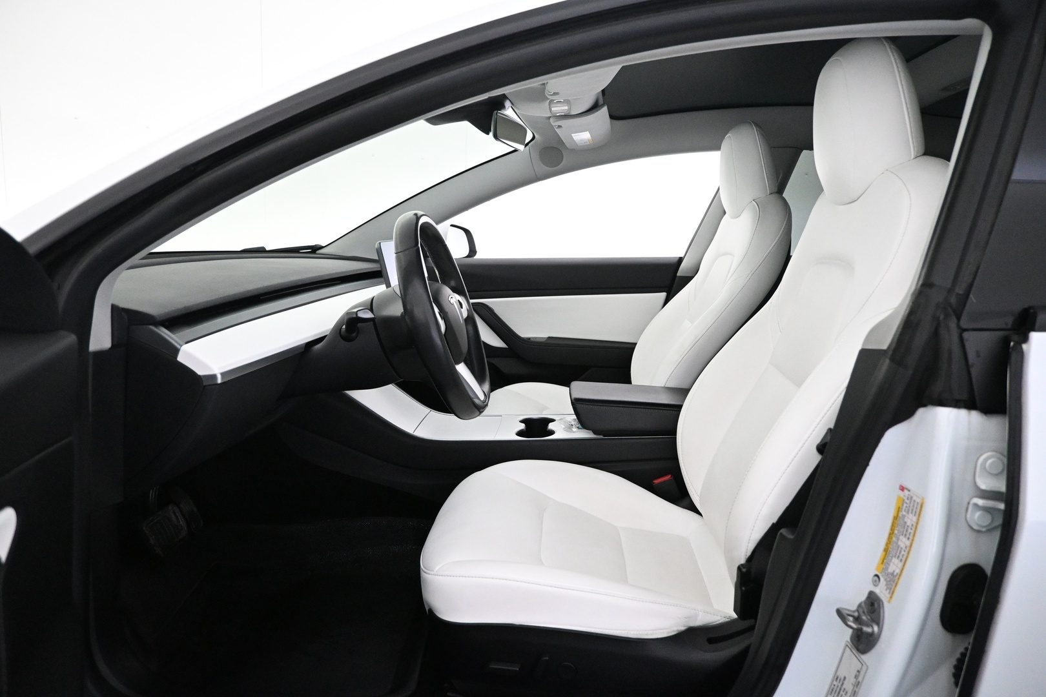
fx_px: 697
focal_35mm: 24
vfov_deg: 53.1
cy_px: 348
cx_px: 523
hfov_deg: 73.7
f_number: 3.5
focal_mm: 16
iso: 4000
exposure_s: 1/160
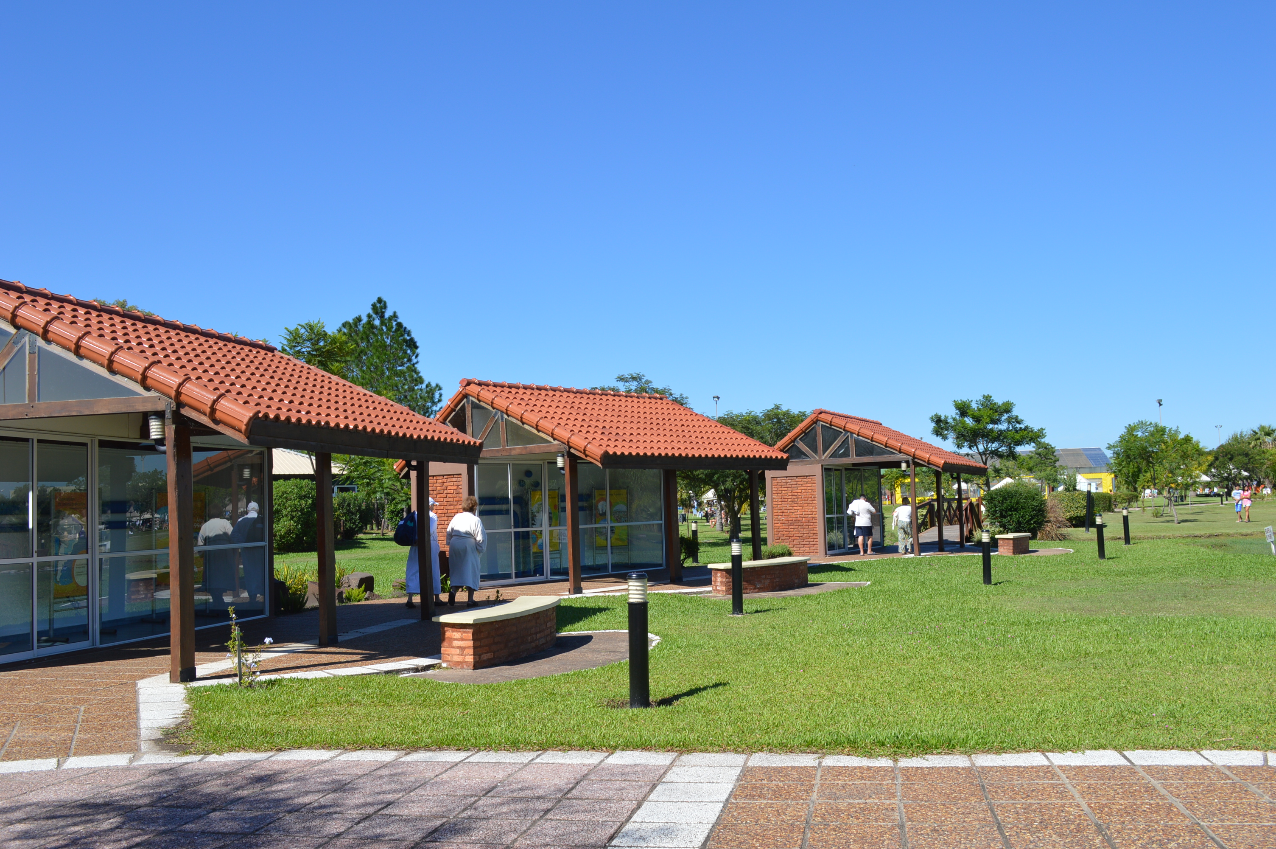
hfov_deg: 57.3
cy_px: 424
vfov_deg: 39.9
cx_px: 638
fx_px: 1169
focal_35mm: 33
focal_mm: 22
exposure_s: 1/250
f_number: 8
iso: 100
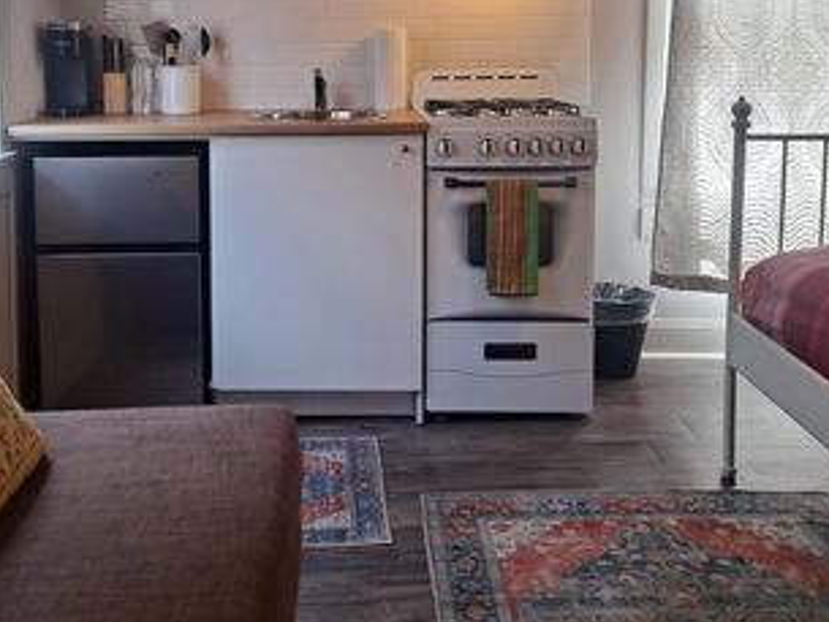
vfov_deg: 34.2
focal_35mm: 41
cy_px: 134
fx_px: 982
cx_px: 326
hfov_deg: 45.5
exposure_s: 1/60
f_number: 2
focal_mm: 4.6
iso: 40
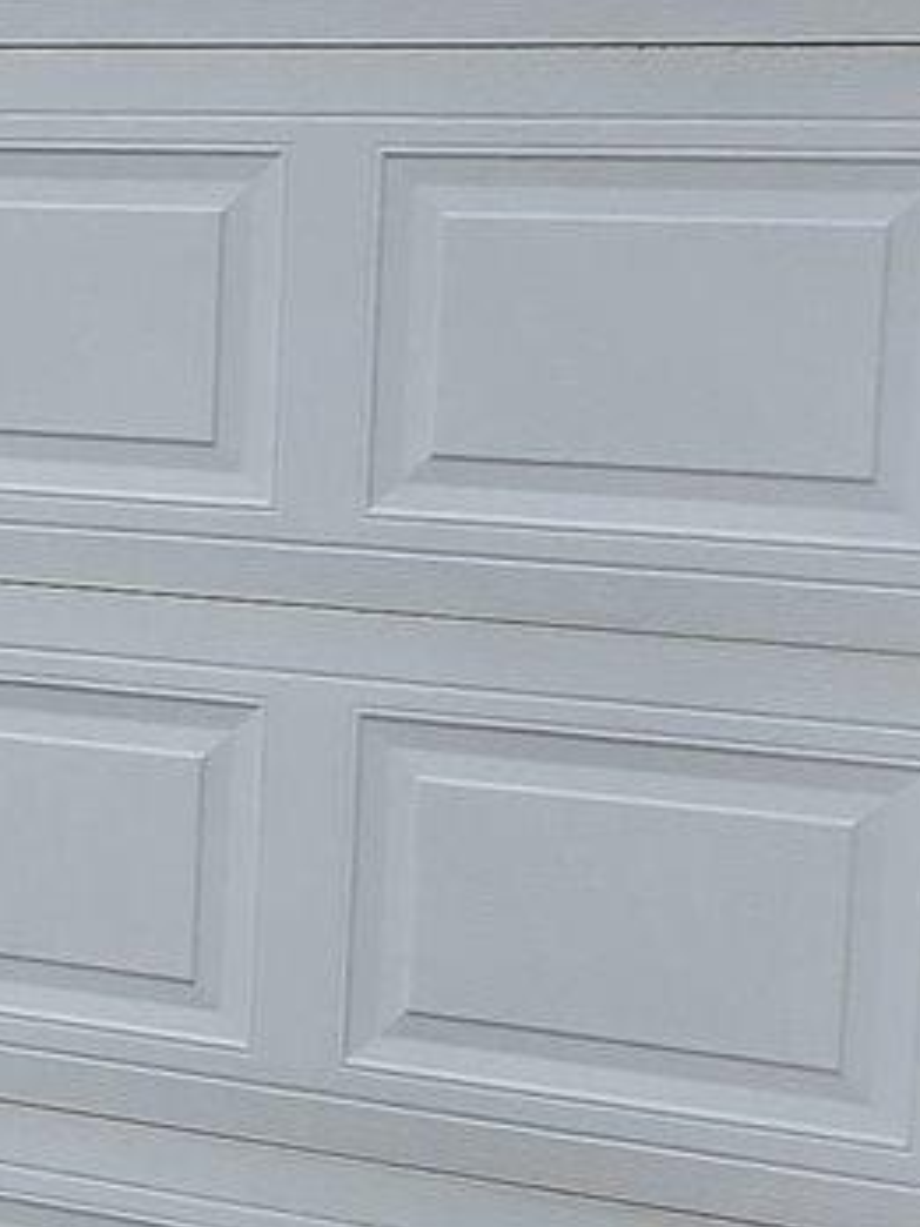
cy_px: 497
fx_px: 3048
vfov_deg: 22.7
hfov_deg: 15.3
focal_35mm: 86
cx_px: -634
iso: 25
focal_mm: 1.7
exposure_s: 1/247
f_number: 2.2
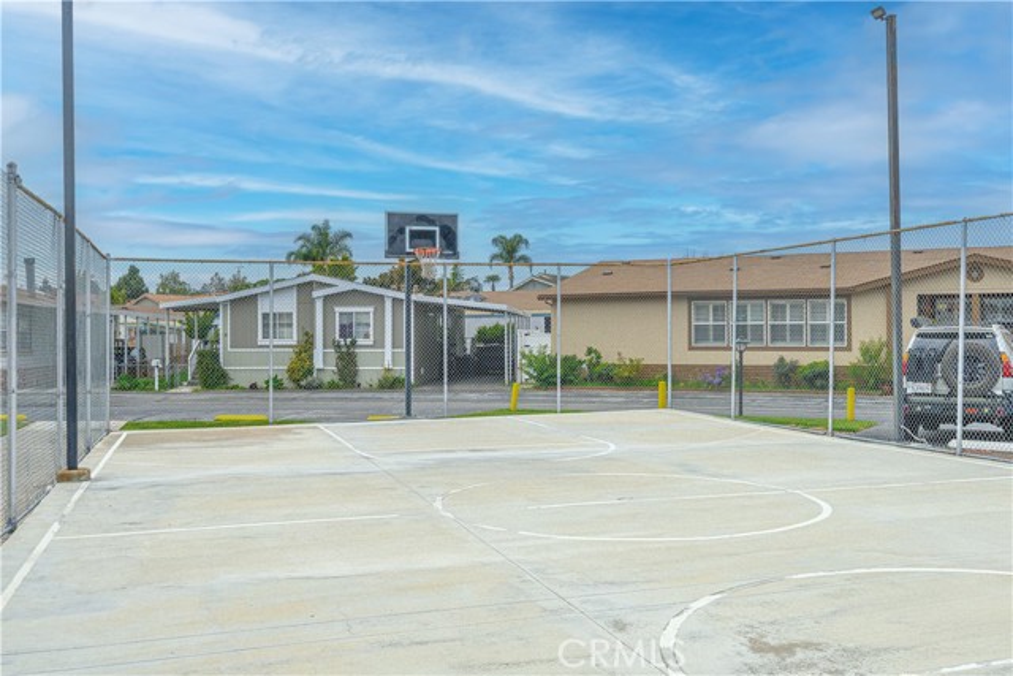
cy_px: 338
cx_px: 506
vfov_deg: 36.9
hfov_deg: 53.1
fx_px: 1013
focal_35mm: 36
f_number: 8
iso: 320
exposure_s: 1/1250
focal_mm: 24
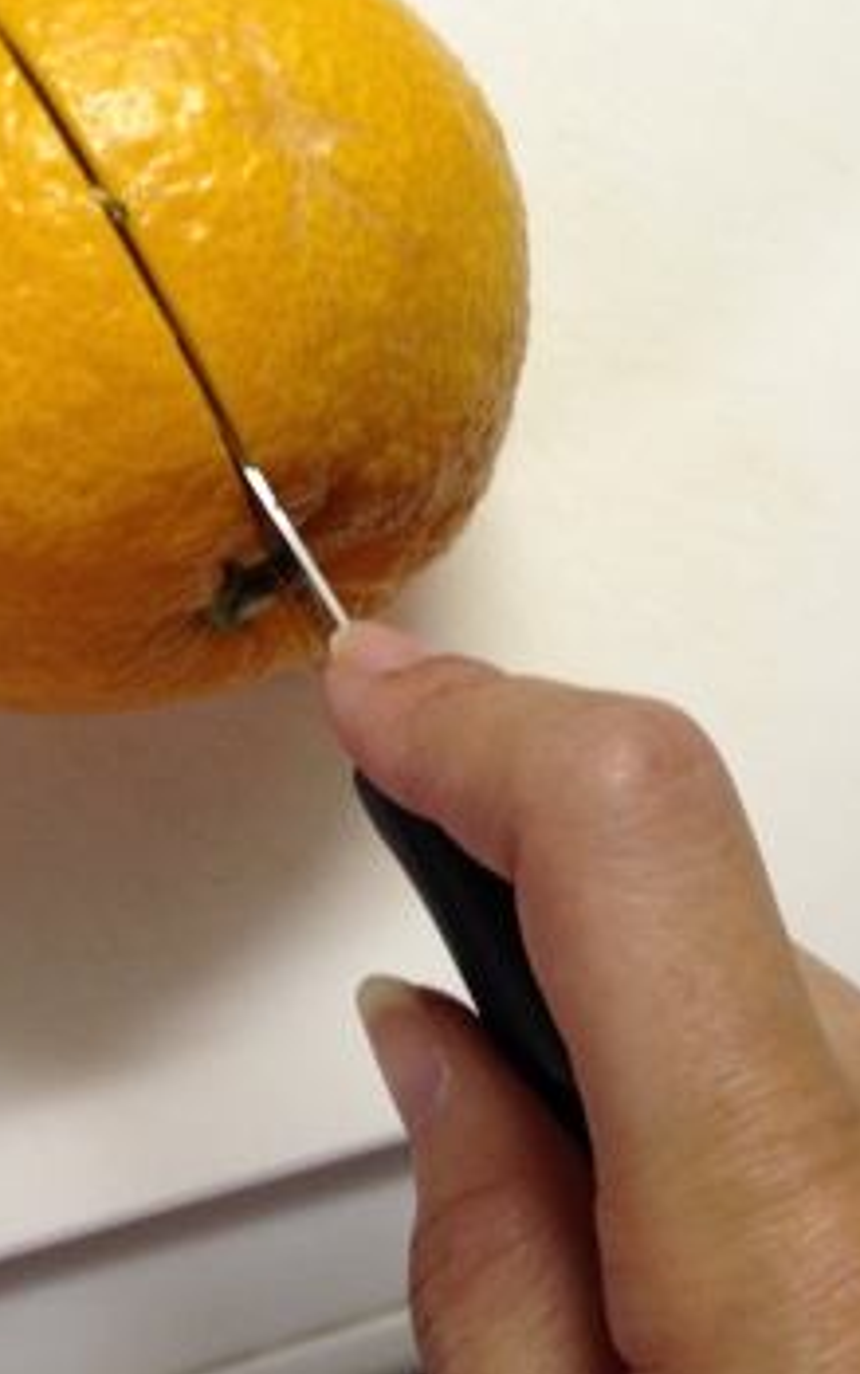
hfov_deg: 25.7
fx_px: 1873
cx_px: 257
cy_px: 440
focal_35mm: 50
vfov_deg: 39.7
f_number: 2.4
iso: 160
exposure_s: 1/20
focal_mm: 4.12
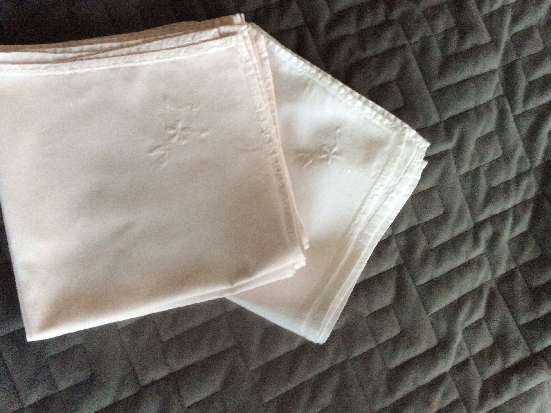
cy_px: 202
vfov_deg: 42.9
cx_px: 272
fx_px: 525
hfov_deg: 55.4
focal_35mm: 33
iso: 320
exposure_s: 1/25
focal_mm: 3.3
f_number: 2.4
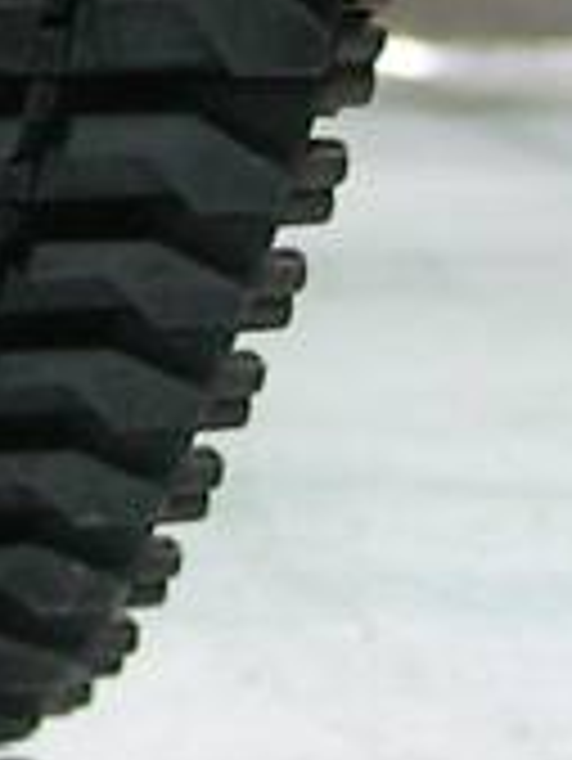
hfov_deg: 5.2
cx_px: -1441
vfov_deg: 7.4
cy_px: -477
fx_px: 5721
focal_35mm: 260
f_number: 3.5
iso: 50
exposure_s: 1/11.7
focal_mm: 7.4
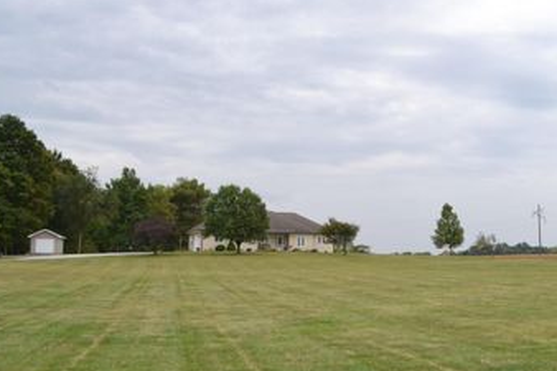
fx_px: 619
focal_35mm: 40
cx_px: 392
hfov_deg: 47.3
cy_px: 161
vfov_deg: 33.3
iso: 100
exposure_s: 1/160
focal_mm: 18
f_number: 6.3
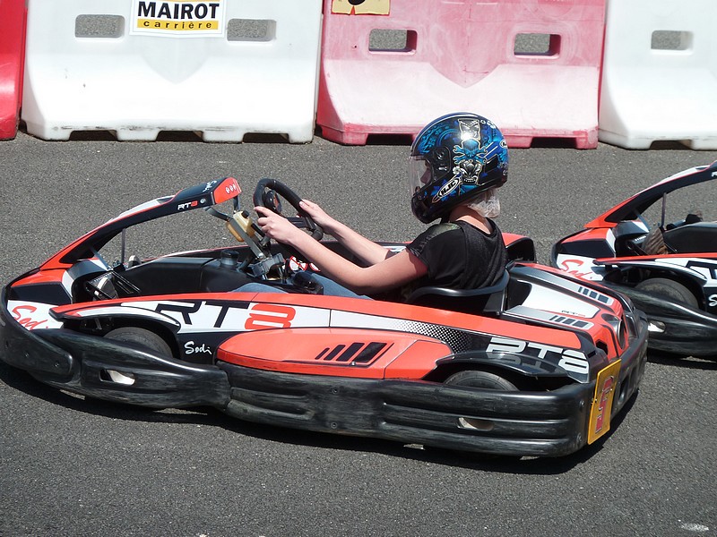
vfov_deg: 7.6
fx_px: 4060
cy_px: 268
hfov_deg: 10.1
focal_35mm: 196
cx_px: 358
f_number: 4.5
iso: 80
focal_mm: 32.1
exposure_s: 1/400
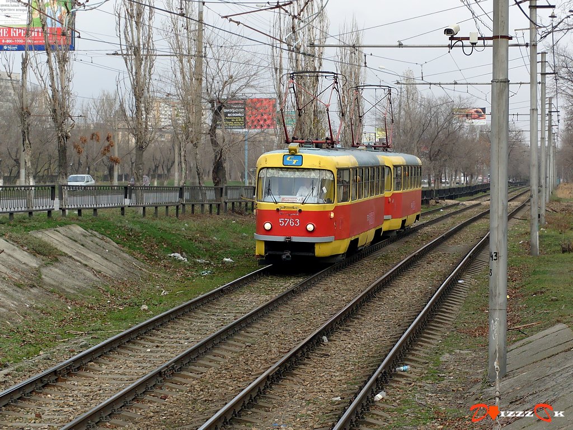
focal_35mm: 85
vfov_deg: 17.4
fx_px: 1407
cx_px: 286
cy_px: 215
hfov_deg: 23.0
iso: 80
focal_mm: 18.9
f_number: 4.8
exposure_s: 1/250
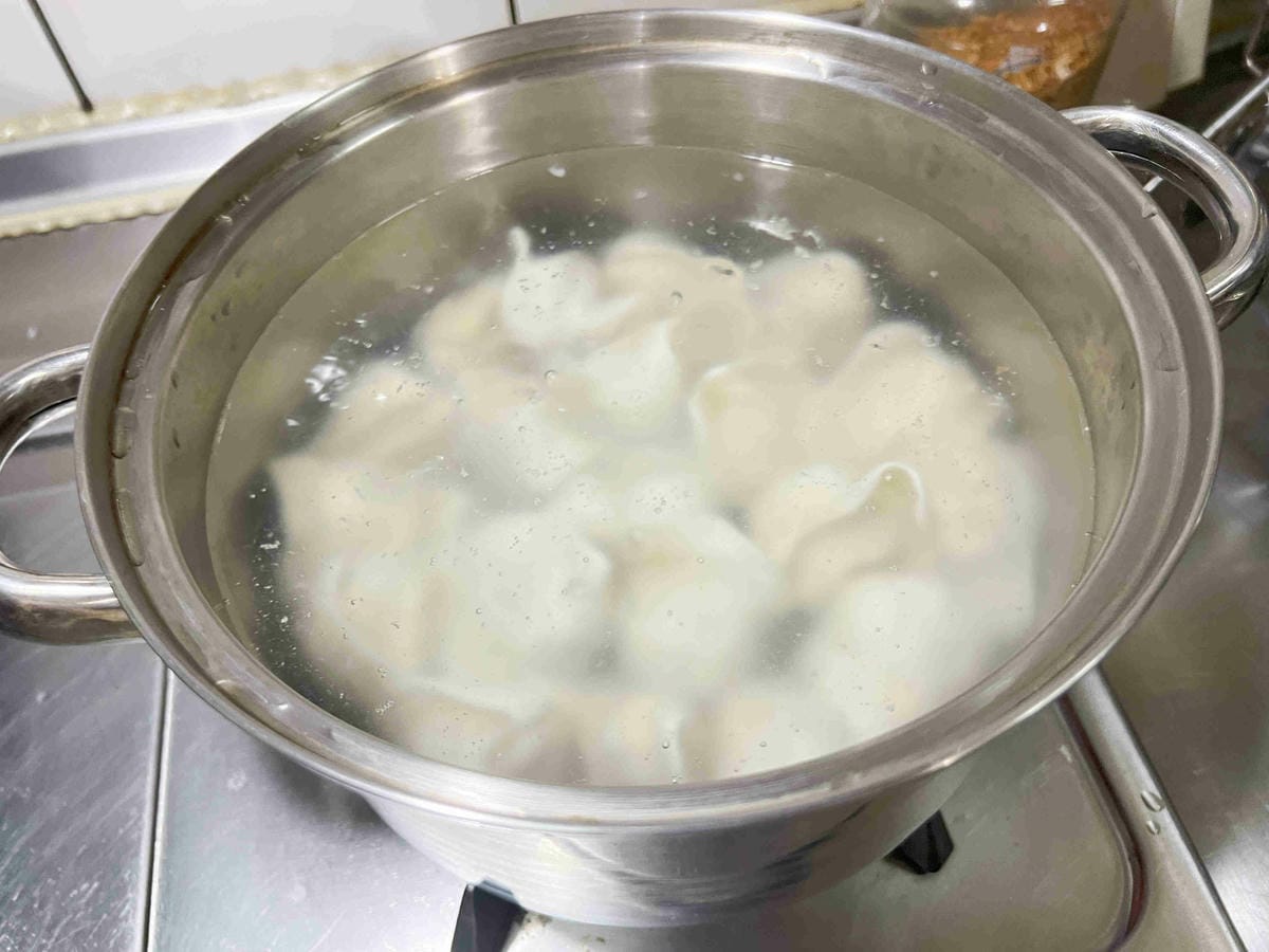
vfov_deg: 53.1
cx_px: 634
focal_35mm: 26
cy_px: 476
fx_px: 953
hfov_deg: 67.3
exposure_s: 1/60
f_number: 1.5
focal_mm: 5.7
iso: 160
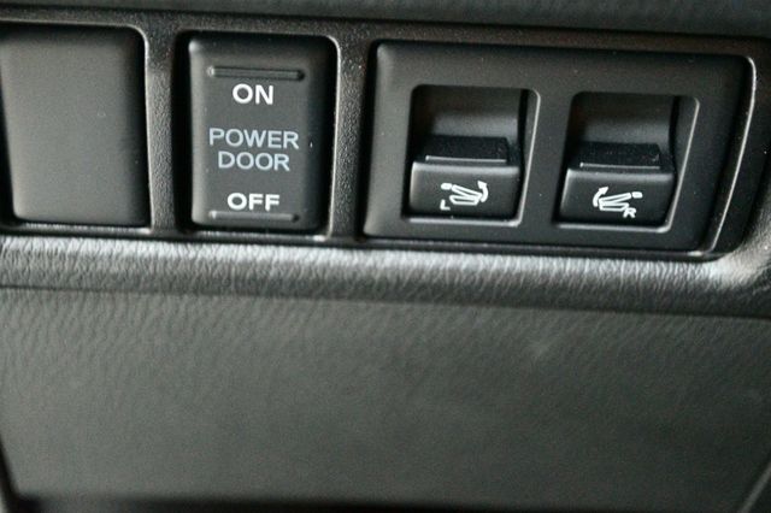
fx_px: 1755
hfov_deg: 24.8
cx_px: 386
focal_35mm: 82
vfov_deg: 16.6
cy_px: 256
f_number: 5.6
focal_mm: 55
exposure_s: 1/15
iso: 12800
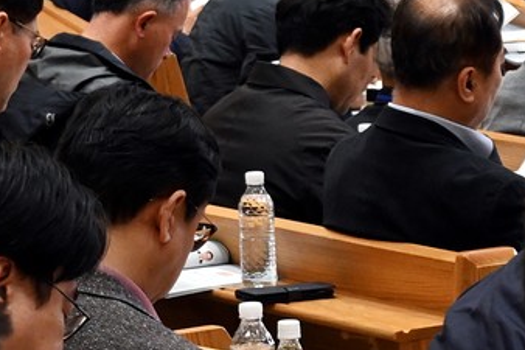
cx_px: 231
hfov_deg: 7.3
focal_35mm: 284
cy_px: 457
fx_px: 4139
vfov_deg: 4.8
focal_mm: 50
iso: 1800
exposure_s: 1/80
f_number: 6.3
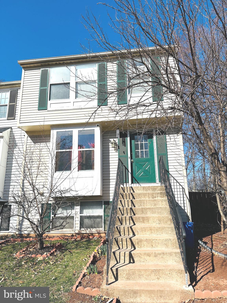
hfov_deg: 56.8
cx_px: 114
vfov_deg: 71.6
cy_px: 152
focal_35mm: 24
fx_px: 210
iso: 80
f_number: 1.78
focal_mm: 6.86
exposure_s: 1/7576
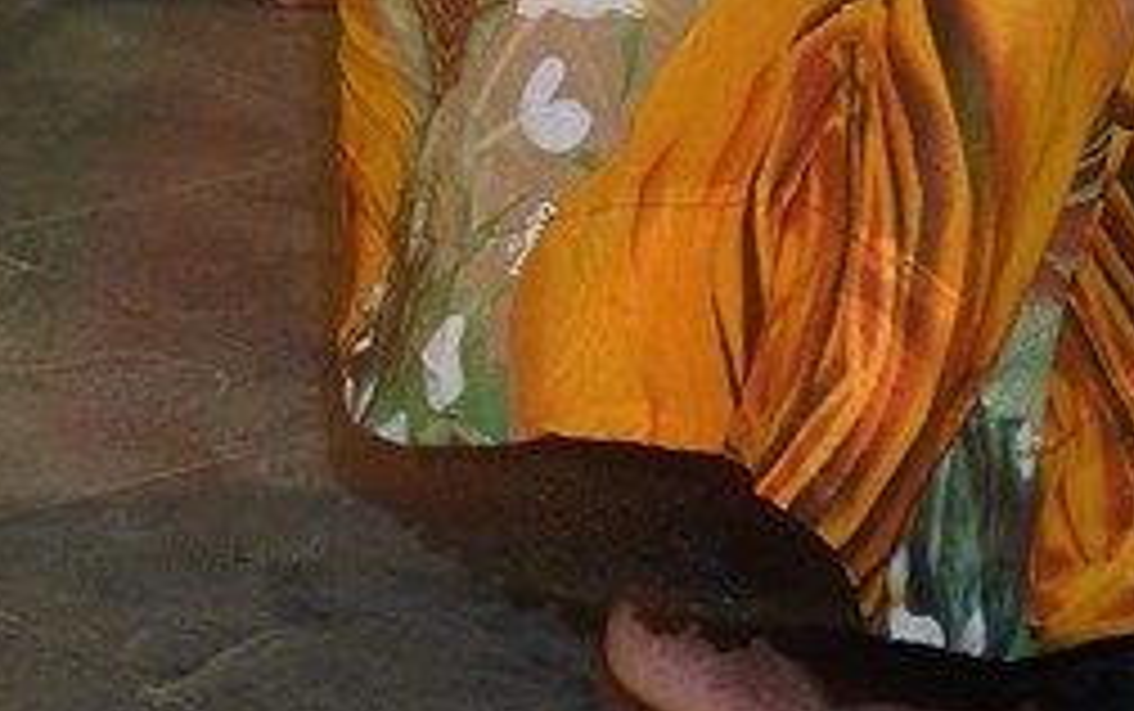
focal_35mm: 168
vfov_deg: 7.0
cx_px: -1188
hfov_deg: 11.2
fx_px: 5197
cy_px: -1386
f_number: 6.3
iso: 800
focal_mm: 26
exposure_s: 1/2.5
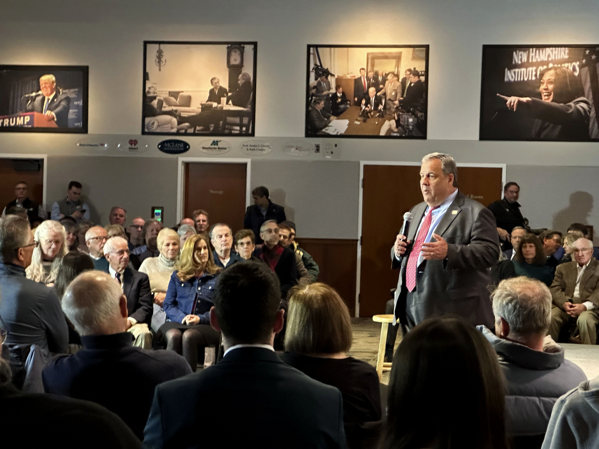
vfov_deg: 19.1
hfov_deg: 25.3
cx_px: 300
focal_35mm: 77
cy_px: 224
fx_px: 1332
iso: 1250
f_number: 2.8
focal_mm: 9
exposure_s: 1/30
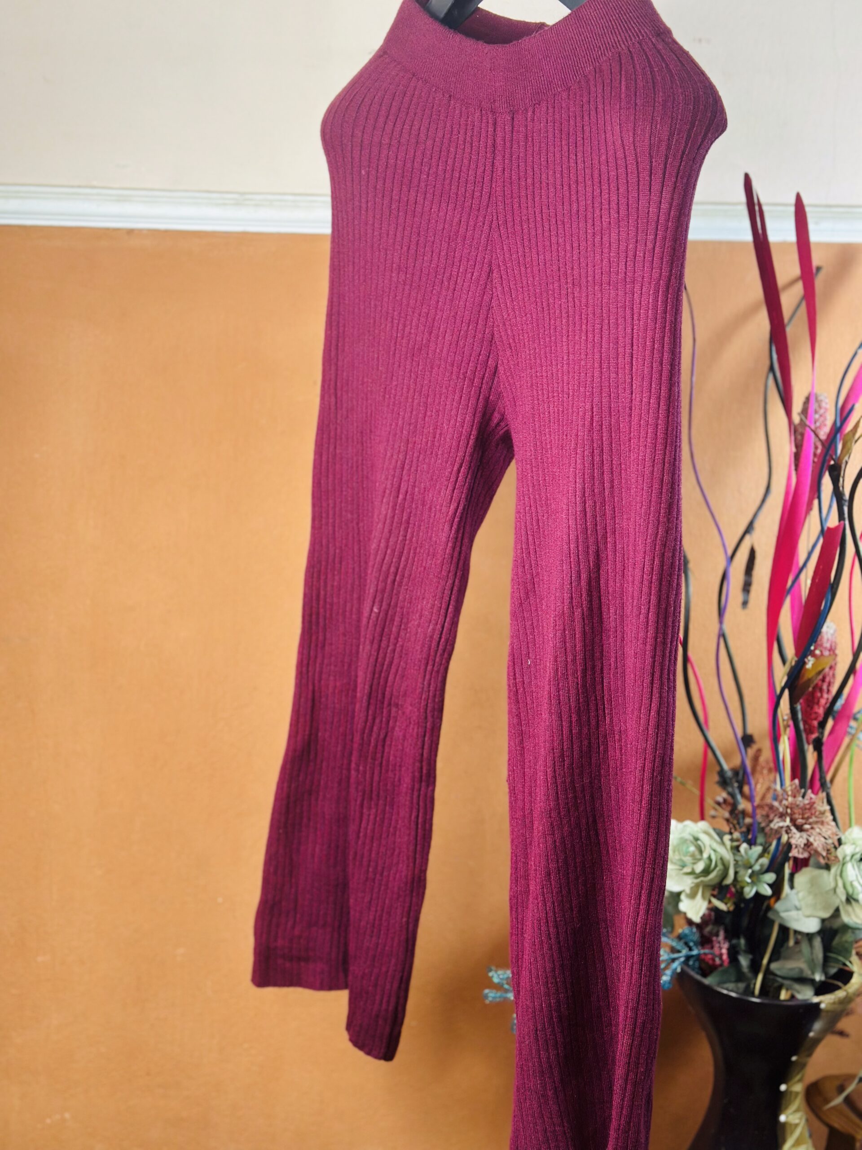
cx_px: 431
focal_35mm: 48
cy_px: 575
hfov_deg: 30.3
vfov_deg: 39.7
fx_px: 1594
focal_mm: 6.86
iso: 100
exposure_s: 1/50
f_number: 1.78
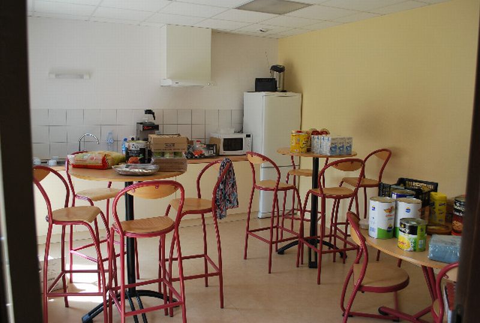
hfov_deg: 61.8
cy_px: 162
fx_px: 401
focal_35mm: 30
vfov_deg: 43.8
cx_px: 240
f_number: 5
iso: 200
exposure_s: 1/100
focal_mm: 20
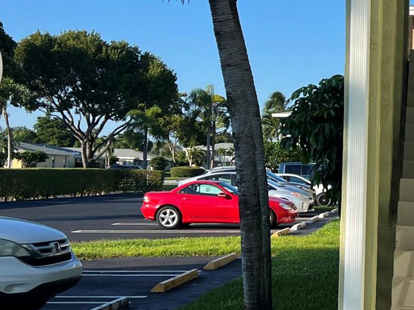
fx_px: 945
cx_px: 472
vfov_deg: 18.7
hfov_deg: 23.0
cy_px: 156
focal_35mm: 79
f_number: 1.5
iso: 50
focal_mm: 5.7
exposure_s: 1/3257
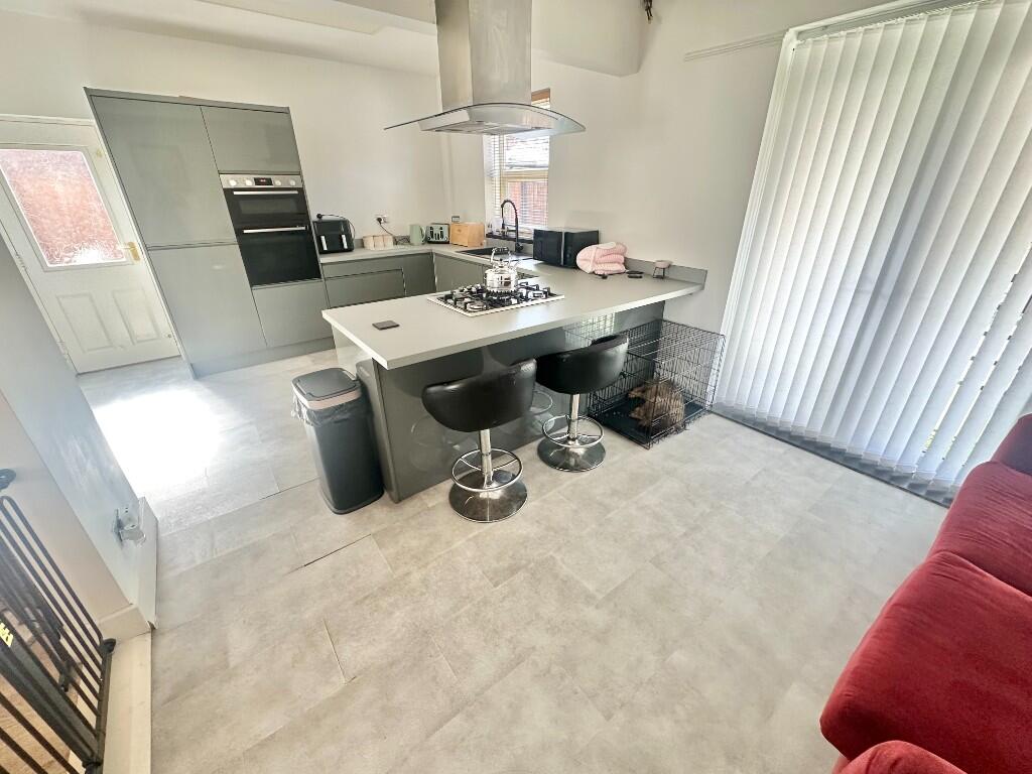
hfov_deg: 102.1
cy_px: 387
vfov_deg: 85.7
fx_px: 417
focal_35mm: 14
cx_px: 516
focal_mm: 2.22
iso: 200
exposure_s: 1/99
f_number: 2.2
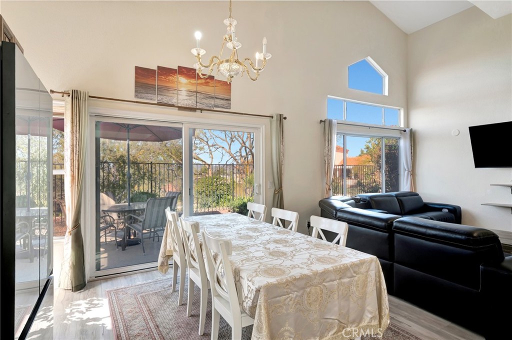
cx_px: 256
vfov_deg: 64.4
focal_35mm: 19
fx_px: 270
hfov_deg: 87.0
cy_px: 170
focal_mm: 19
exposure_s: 1/100
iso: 400
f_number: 8
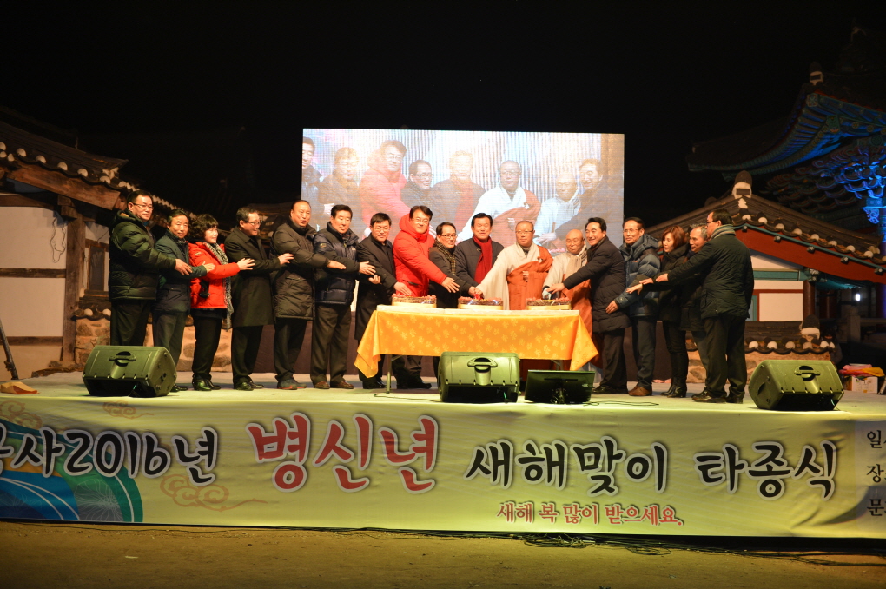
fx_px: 1082
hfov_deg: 44.5
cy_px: 294
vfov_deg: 30.5
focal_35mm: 44
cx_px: 443
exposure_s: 1/160
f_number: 3.2
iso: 640
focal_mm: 44
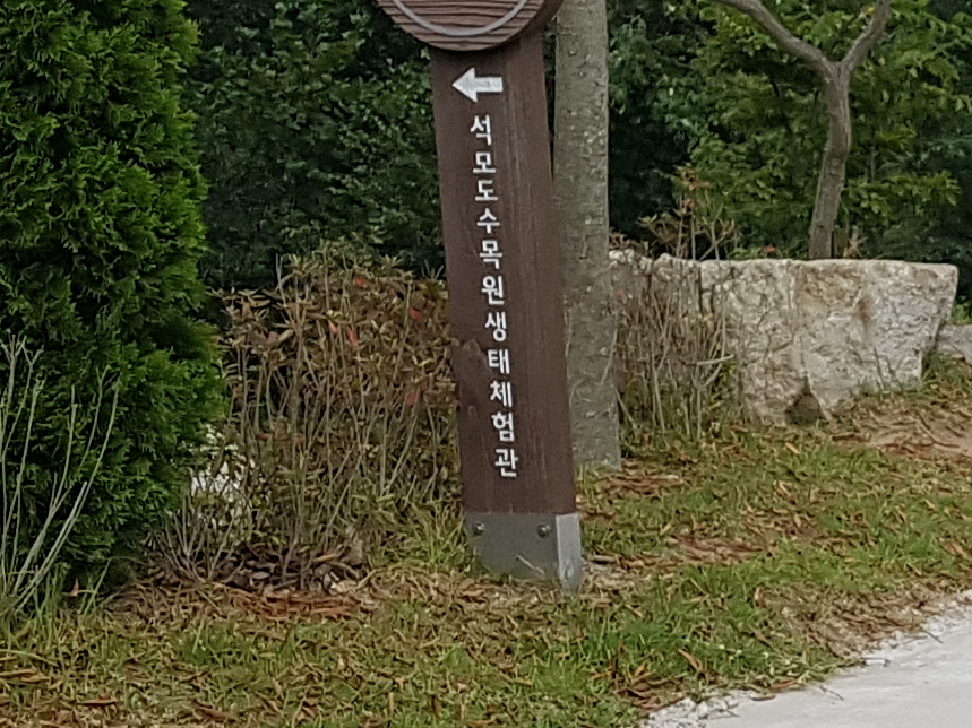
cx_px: 1765
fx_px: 3425
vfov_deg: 12.1
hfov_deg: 14.2
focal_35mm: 122
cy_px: 595
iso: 50
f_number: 1.7
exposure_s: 1/2488
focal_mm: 4.2
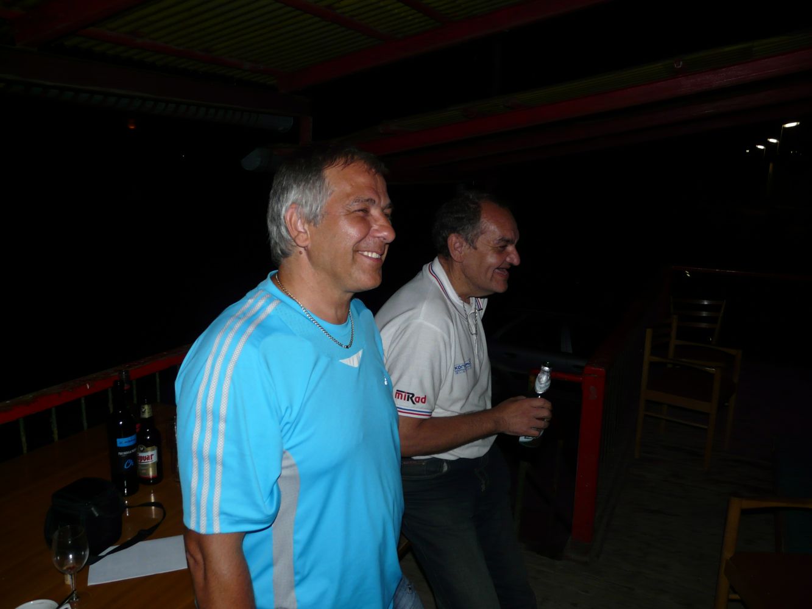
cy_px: 304
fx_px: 657
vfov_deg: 49.8
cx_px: 406
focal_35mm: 28
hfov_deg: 63.4
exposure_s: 1/30
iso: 100
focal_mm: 4.6
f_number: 2.8
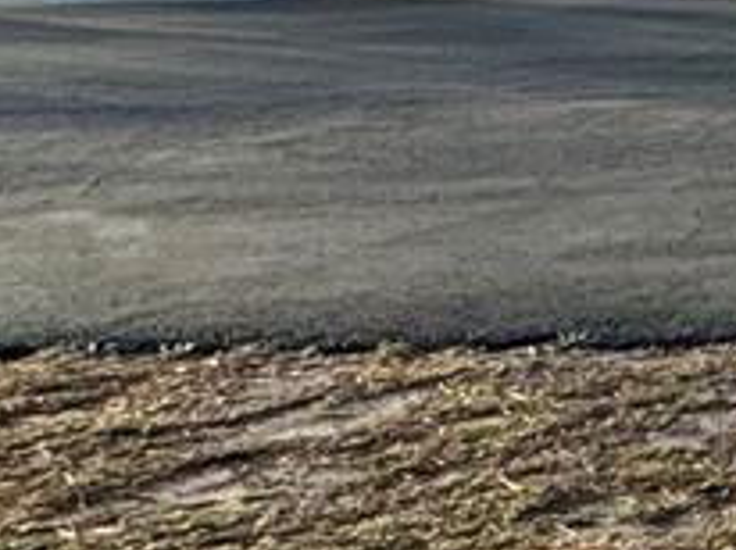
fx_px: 2315
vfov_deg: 12.7
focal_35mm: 109
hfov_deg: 9.9
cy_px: -343
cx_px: 2501
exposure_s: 1/1217
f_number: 2.2
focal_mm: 2.22
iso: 50
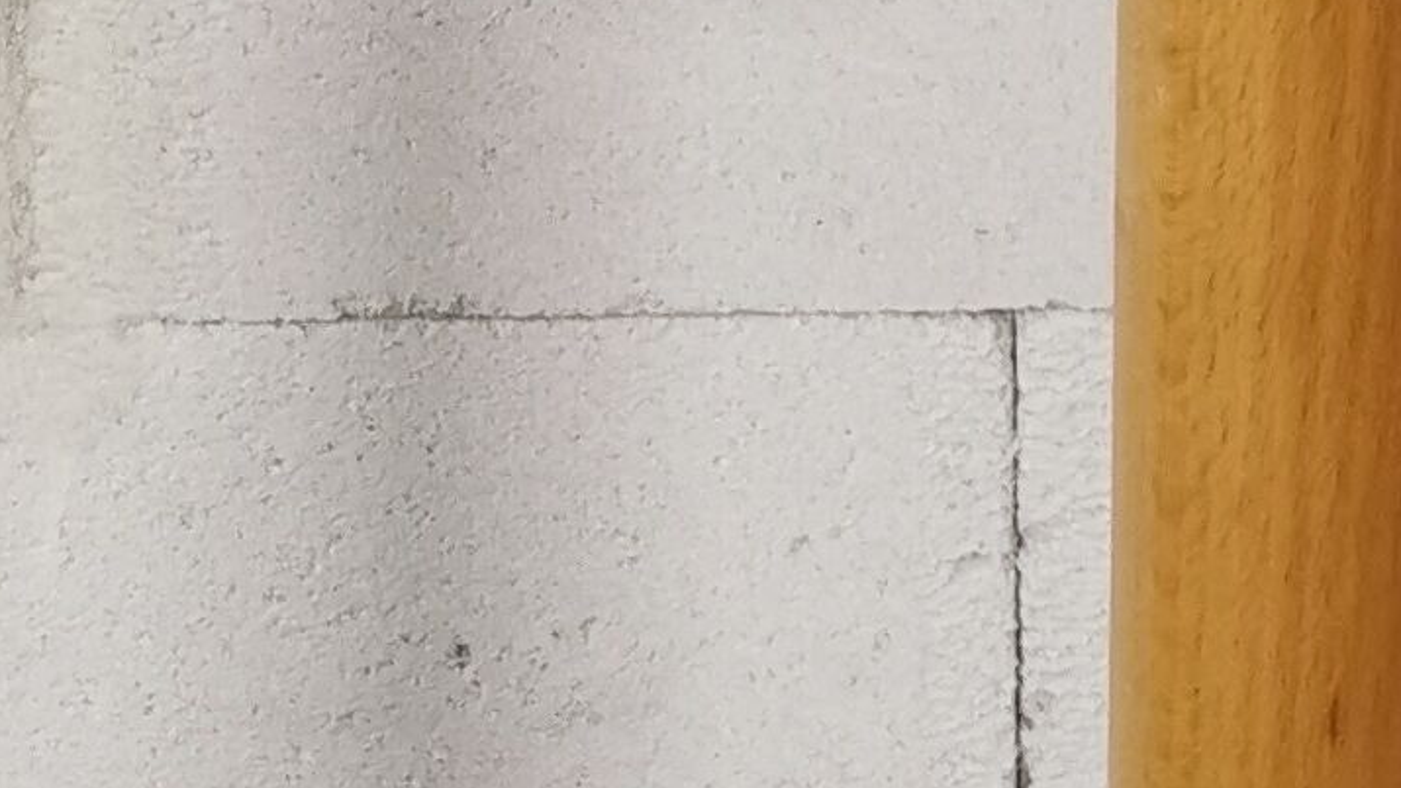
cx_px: 1044
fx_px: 5572
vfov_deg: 7.1
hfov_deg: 14.3
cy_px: -1719
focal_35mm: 150
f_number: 1.8
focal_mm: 5.58
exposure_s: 1/50
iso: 320
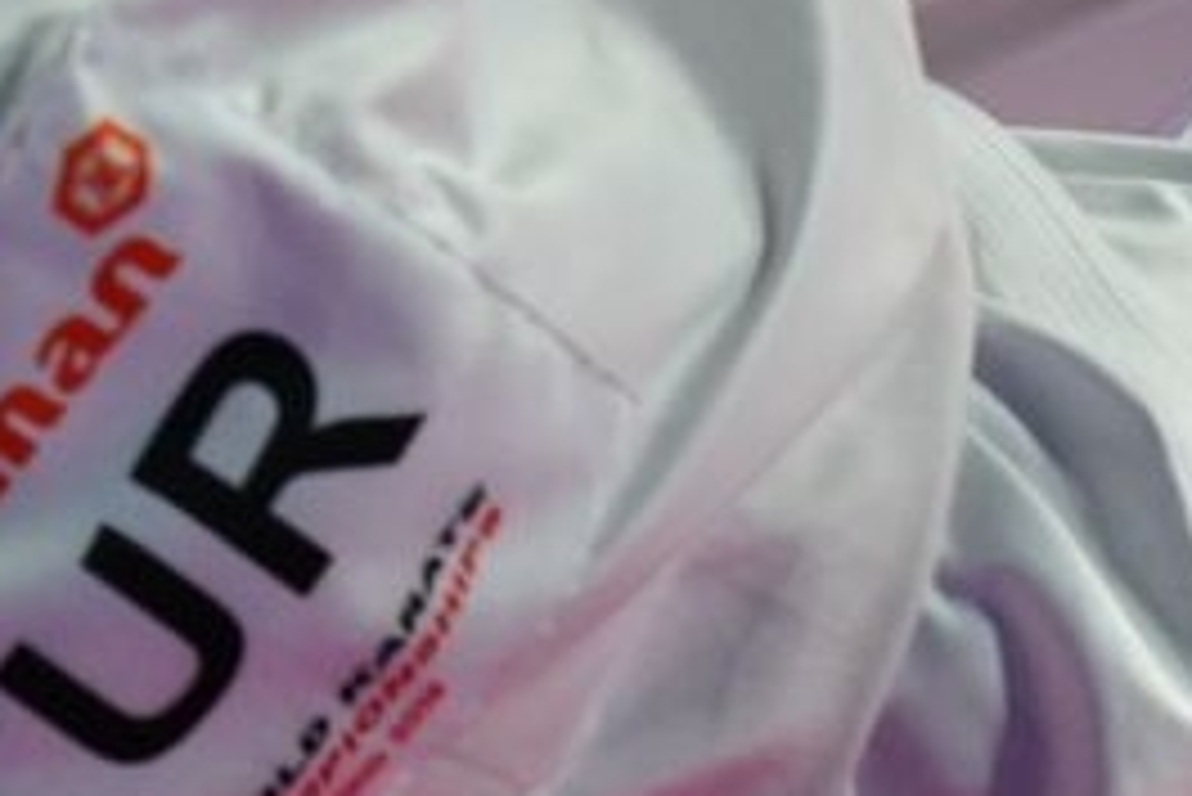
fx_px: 90008
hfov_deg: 0.8
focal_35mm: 2717
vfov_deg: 0.5
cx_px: 1957
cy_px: -1147
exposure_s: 1/1000
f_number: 2.8
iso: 2000
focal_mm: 400
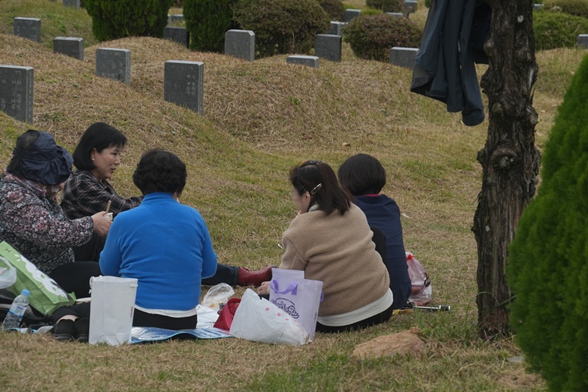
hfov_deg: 9.2
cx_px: 294
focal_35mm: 224
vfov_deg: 6.1
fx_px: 3649
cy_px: 196
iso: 200
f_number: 10
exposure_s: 1/200
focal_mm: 149
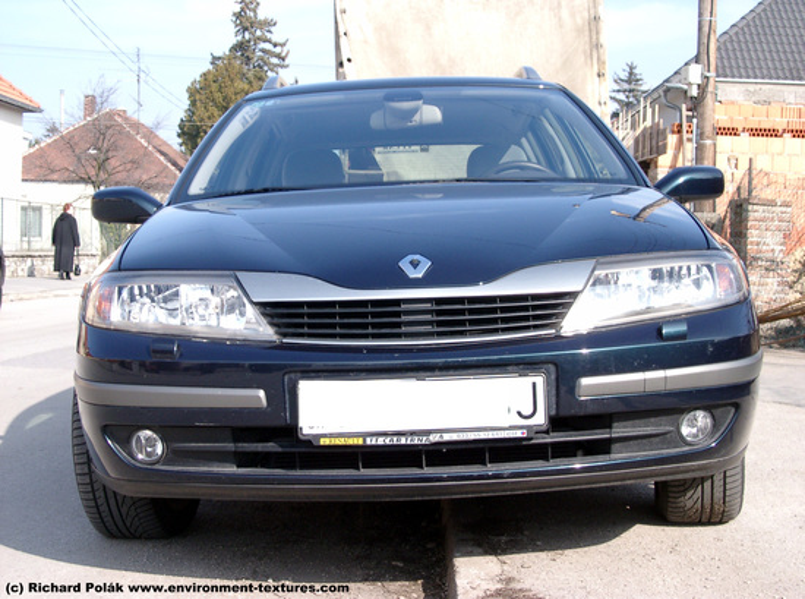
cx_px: 402
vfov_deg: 23.5
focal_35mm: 62
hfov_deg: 31.3
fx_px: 1437
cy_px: 300
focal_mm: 12.6
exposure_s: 1/800
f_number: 3.4
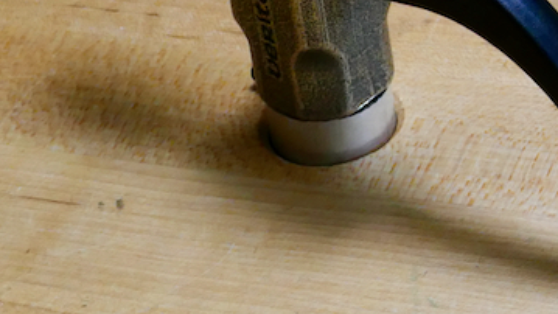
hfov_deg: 12.8
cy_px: -44
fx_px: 2382
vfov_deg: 7.5
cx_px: 768
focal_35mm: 161
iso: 640
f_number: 6.3
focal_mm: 16.9
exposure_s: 1/80
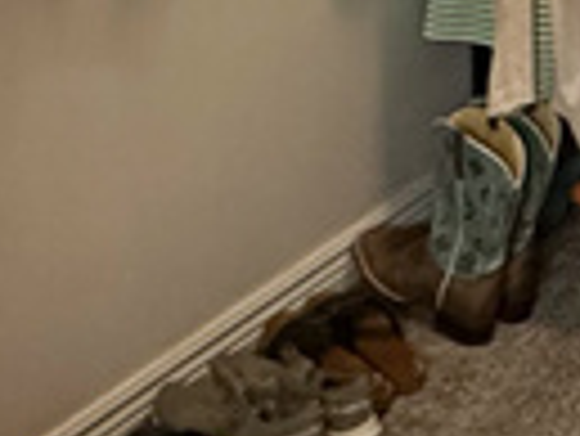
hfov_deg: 17.4
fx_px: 1862
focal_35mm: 111
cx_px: 558
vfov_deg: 11.2
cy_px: -616
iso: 800
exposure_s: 1/60
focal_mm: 2.22
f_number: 2.2
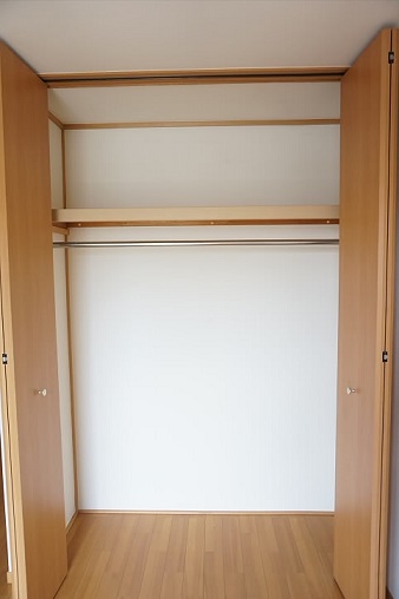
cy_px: 300
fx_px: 400
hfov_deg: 53.1
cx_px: 200
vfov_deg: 73.8
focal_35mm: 24
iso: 800
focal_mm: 16
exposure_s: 1/160
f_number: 4
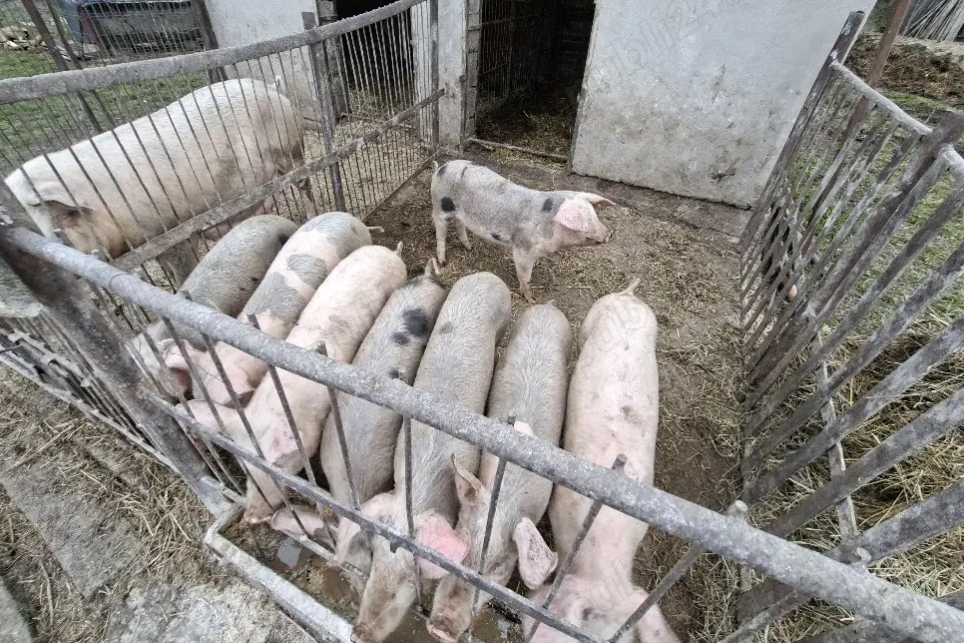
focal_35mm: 14
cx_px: 477
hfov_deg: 104.3
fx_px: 375
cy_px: 298
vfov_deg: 81.1
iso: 80
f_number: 2.2
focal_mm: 1.74
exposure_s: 1/50
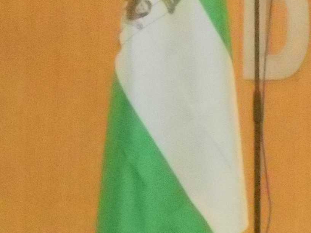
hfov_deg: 4.2
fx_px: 4114
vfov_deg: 3.2
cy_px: 13
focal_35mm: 458
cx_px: 806
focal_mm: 14.5
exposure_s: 1/60
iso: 1250
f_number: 6.6
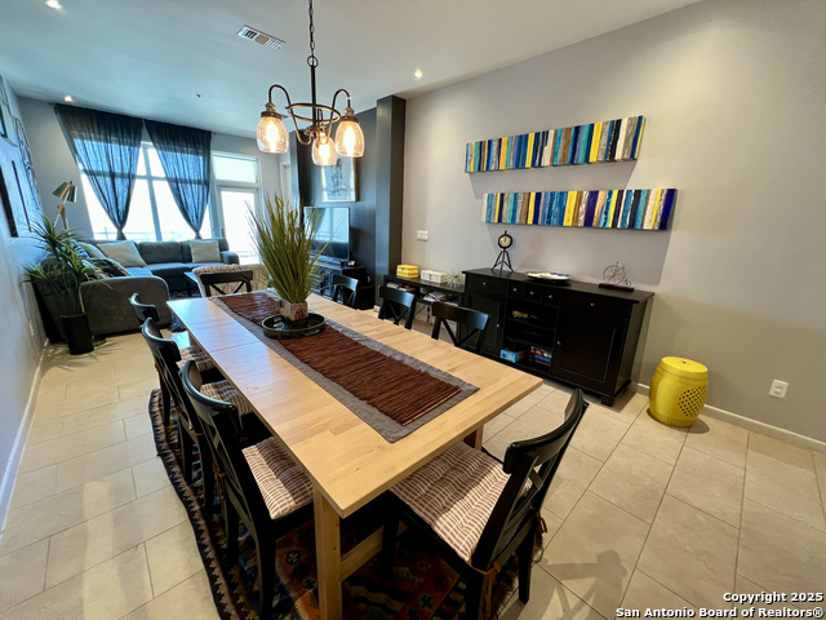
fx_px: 310
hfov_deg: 106.2
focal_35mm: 13
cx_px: 413
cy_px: 310
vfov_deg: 89.9
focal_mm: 1.57
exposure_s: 1/60
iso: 320
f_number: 1.8
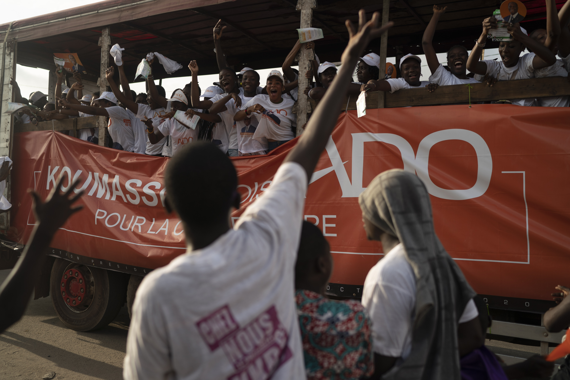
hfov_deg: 54.4
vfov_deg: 37.9
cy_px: 190
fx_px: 554
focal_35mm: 35
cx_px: 285
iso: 100
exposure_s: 1/2000
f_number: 2.2
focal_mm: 35
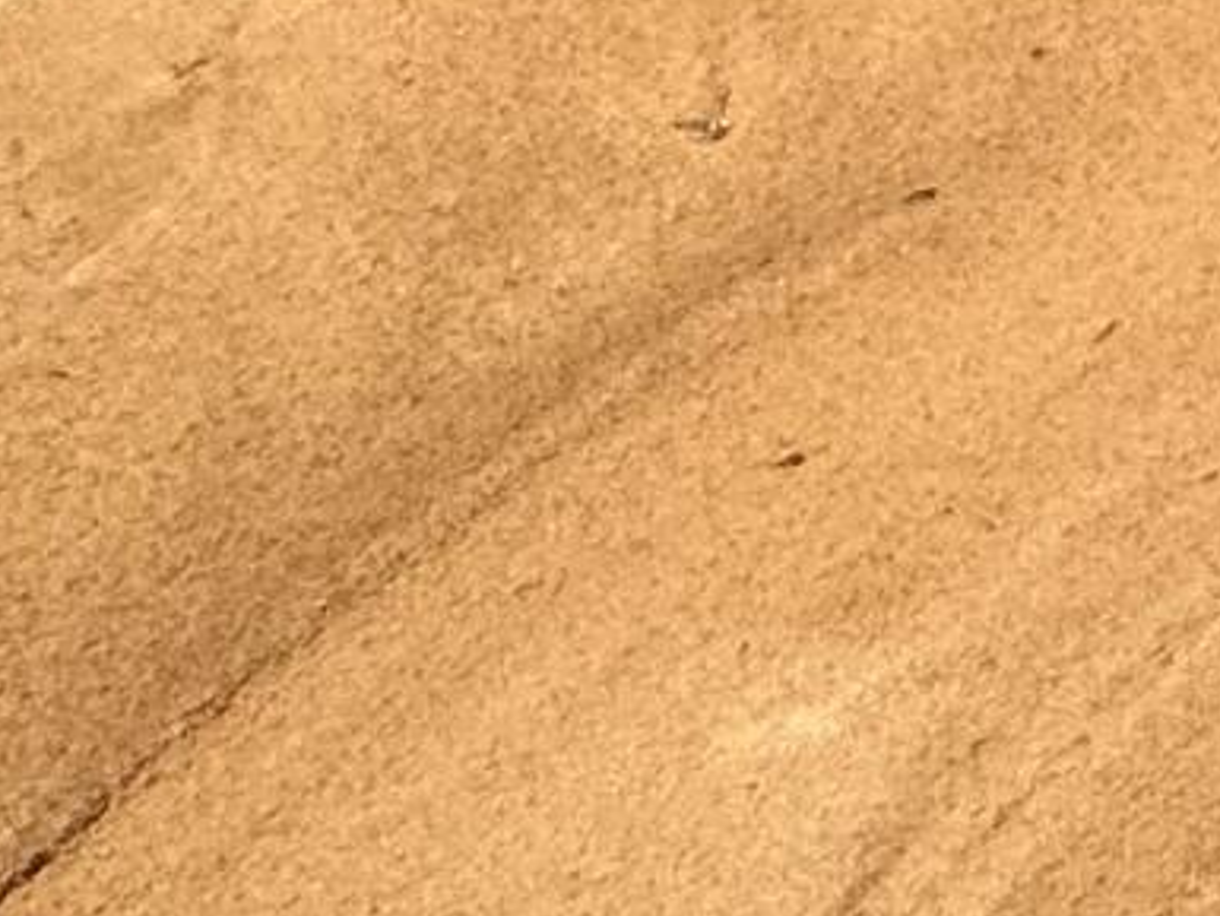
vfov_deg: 10.4
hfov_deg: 11.5
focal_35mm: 109
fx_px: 3843
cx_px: 3559
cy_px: -1699
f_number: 2.2
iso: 40
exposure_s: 1/2020
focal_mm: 2.22
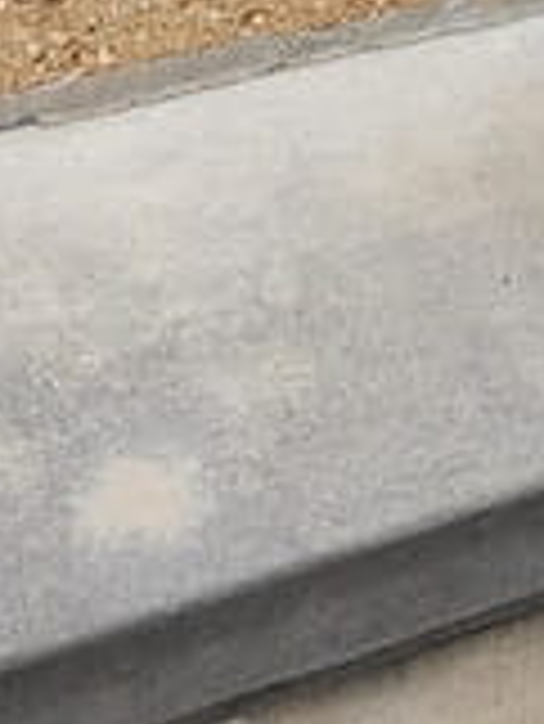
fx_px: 3578
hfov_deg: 7.9
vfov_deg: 11.1
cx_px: 1434
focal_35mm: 171
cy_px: -337
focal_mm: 6.4
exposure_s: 1/323
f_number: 1.8
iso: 12
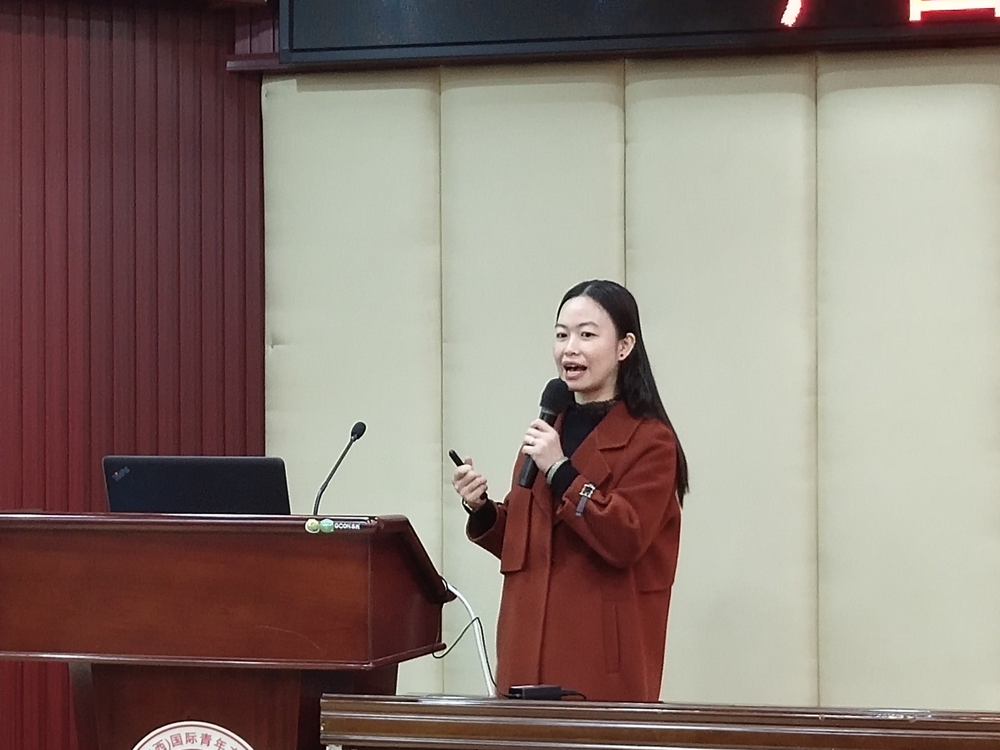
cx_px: 452
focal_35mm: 102
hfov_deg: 19.3
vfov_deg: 14.5
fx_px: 2947
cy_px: 414
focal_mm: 4.27
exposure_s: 1/50
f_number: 1.8
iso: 306
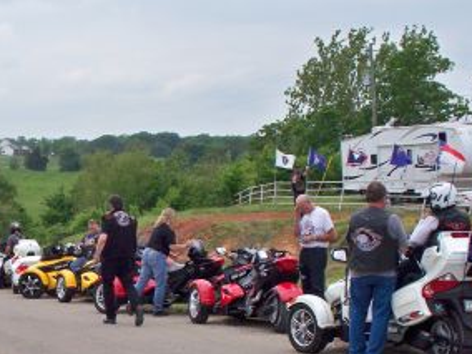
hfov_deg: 24.0
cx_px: 38
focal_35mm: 79
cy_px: 261
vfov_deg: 18.6
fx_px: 1077
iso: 125
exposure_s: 1/800
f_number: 4.8
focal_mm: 7.54
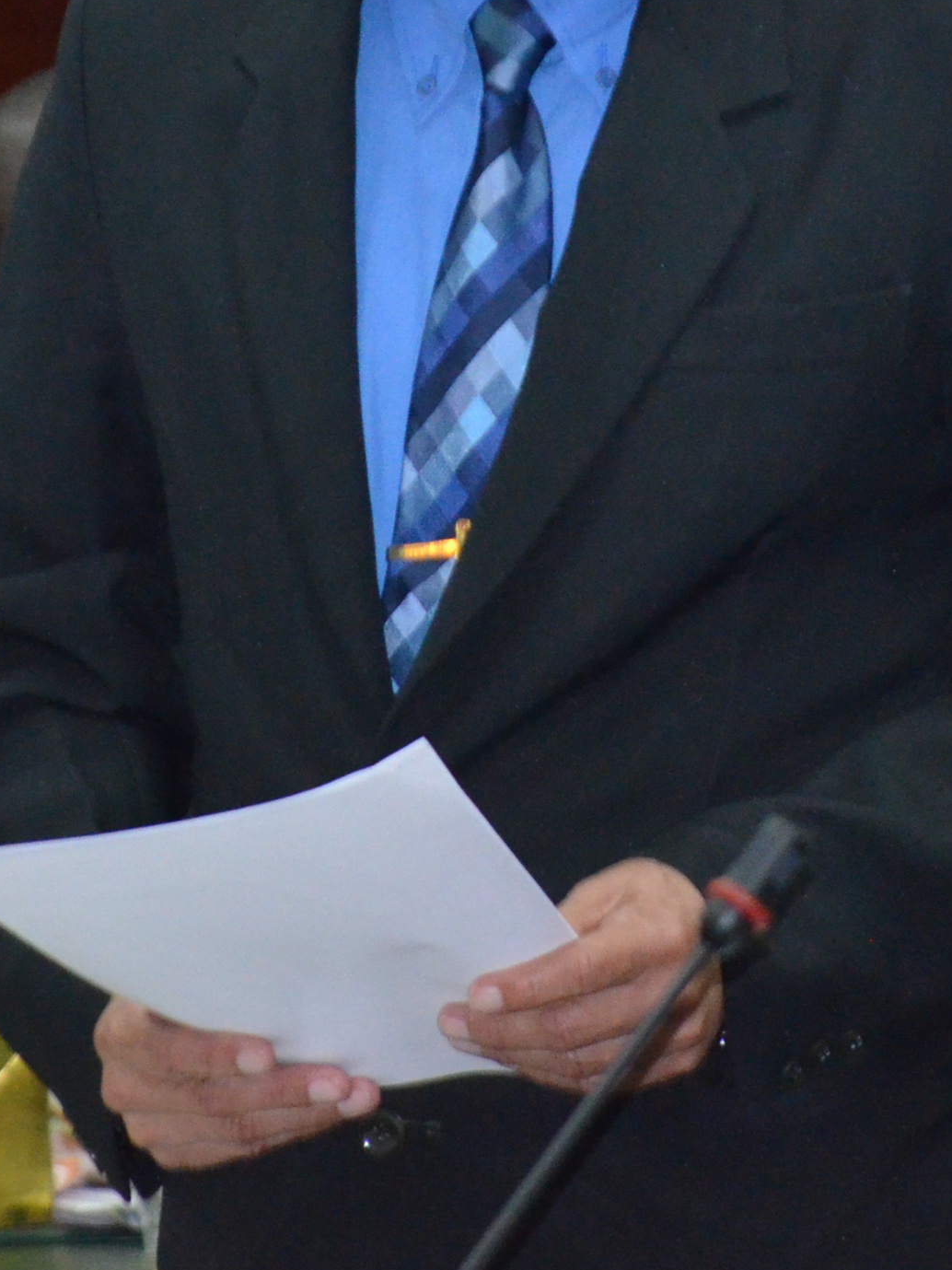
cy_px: 208
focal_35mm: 675
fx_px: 24766
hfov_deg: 2.2
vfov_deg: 2.9
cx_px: 528
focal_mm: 175
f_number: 5.3
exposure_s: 1/60
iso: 3200
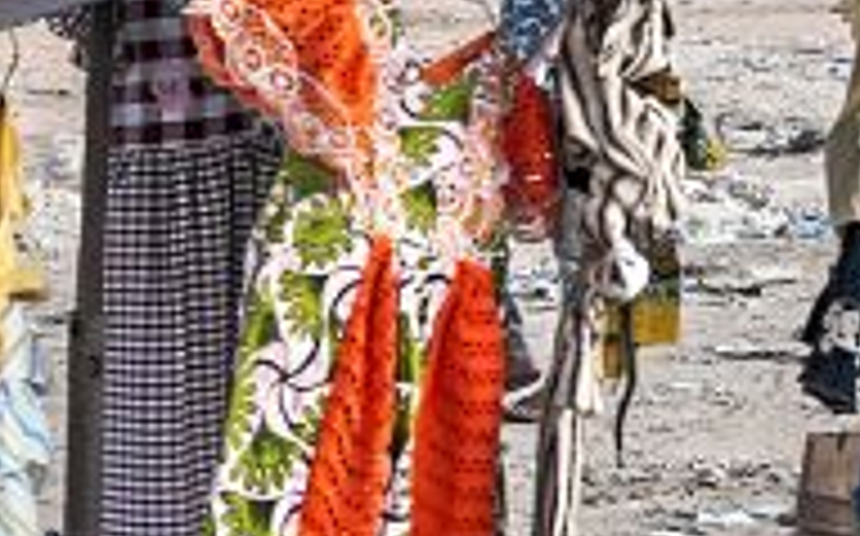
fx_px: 4192
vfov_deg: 7.2
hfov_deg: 9.9
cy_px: 689
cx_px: -1400
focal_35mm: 179
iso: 100
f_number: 5.6
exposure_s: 1/250
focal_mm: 27
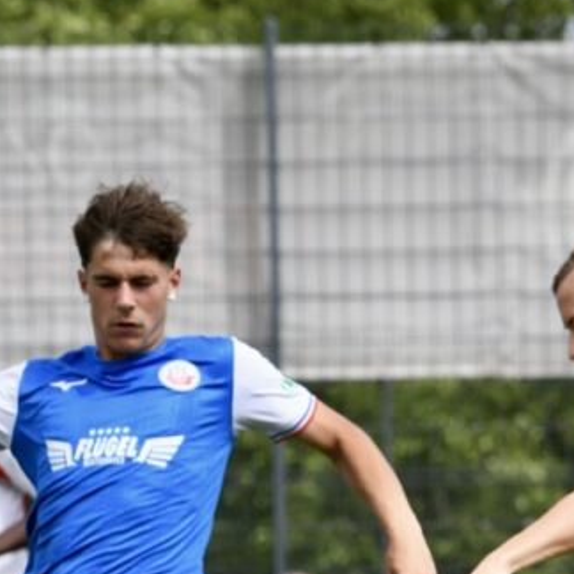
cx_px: 223
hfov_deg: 2.4
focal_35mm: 725
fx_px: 13601
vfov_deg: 2.4
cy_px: 581
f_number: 10
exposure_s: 1/1600
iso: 1250
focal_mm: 270
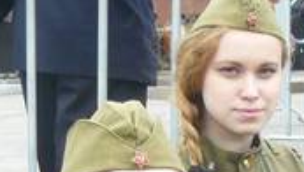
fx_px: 1462
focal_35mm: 181
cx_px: 332
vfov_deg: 6.4
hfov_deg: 11.7
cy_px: 439
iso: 100
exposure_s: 1/125
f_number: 4
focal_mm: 6
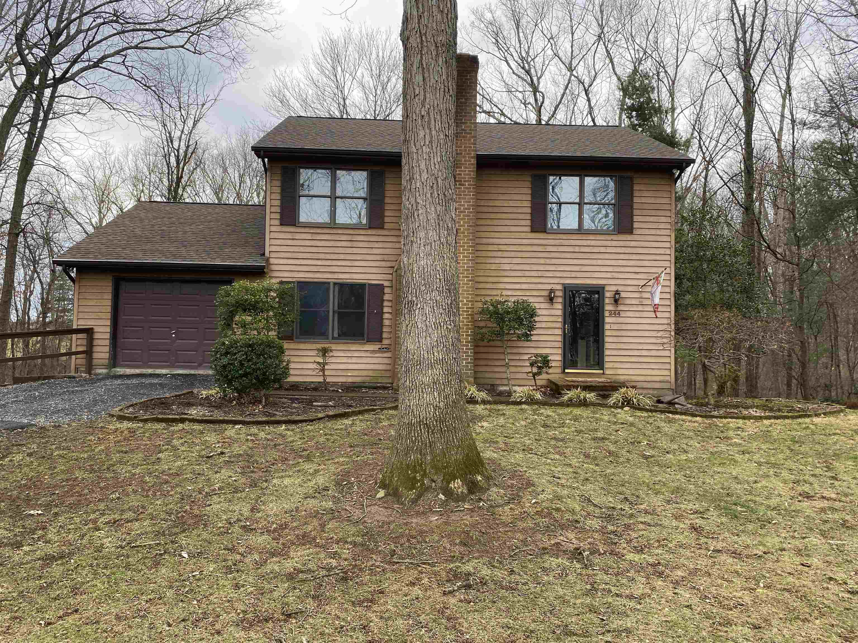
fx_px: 644
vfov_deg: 53.1
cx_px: 429
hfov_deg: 67.3
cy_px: 322
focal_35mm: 26
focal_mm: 4.25
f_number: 1.8
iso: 32
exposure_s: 1/467
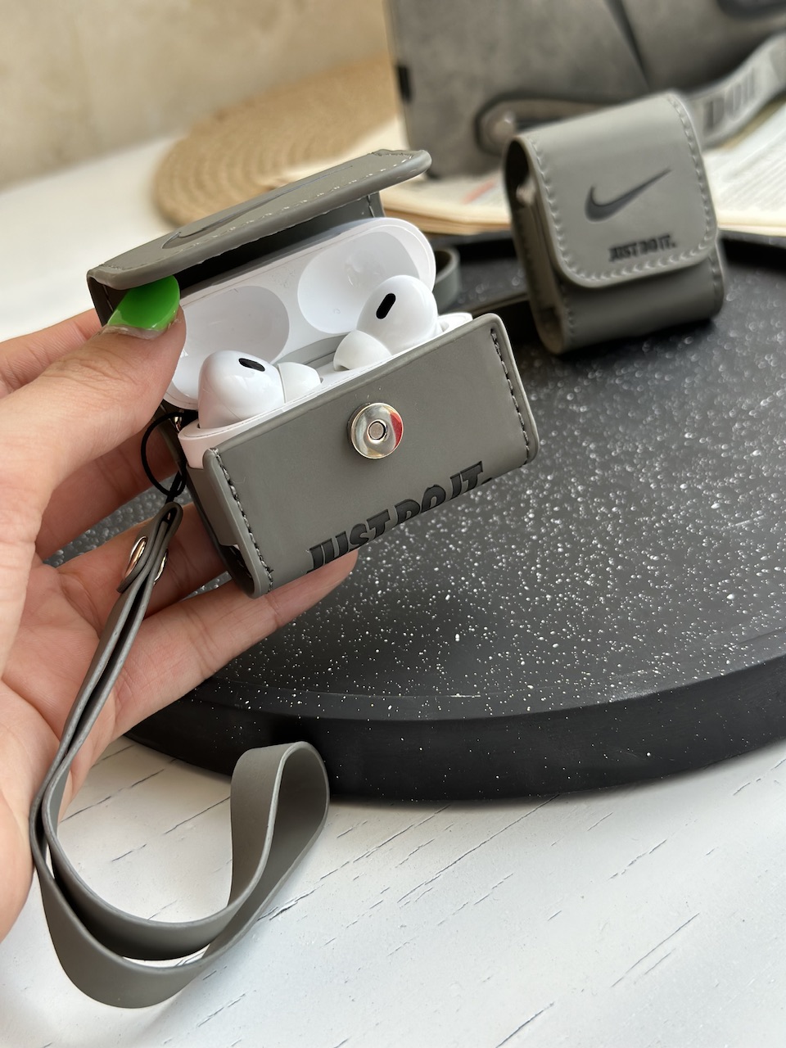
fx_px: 1453
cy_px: 524
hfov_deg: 30.3
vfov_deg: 39.7
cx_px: 393
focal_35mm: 48
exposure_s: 1/568
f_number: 1.78
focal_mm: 6.86
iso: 80
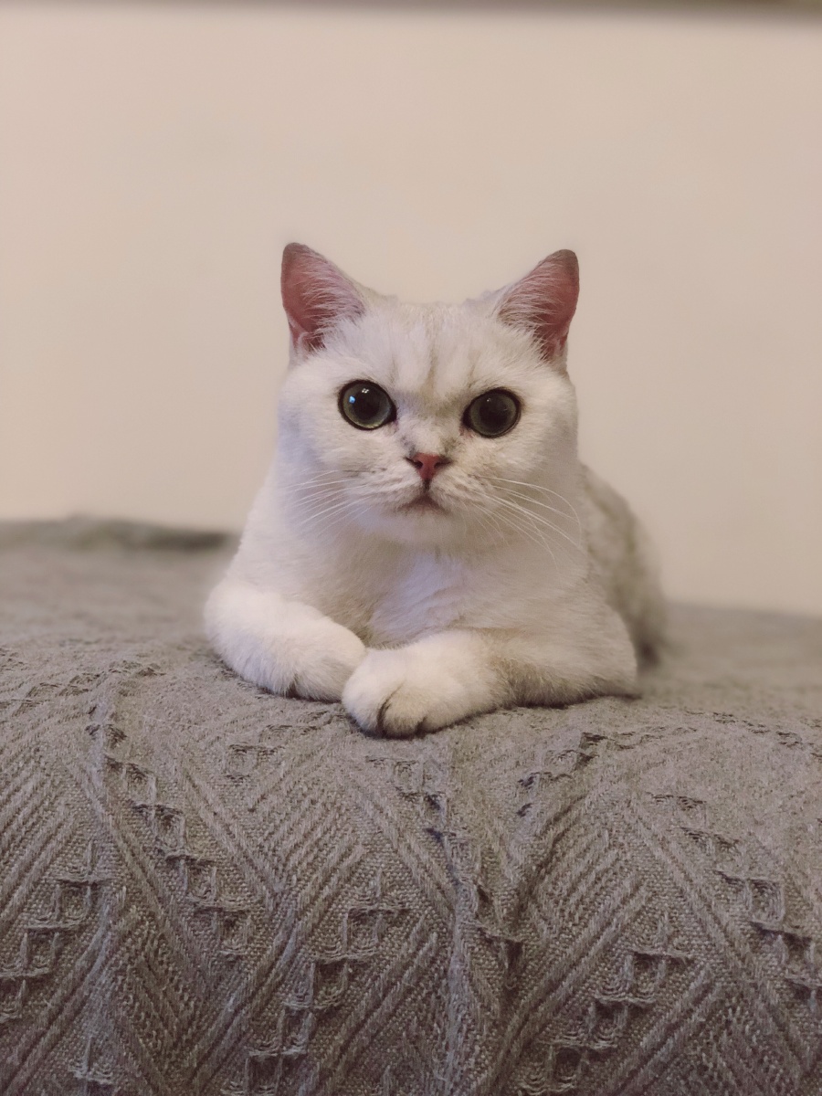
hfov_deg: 28.0
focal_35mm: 52
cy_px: 548
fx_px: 1646
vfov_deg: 36.8
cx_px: 411
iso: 160
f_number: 2.4
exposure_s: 1/13
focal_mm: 6
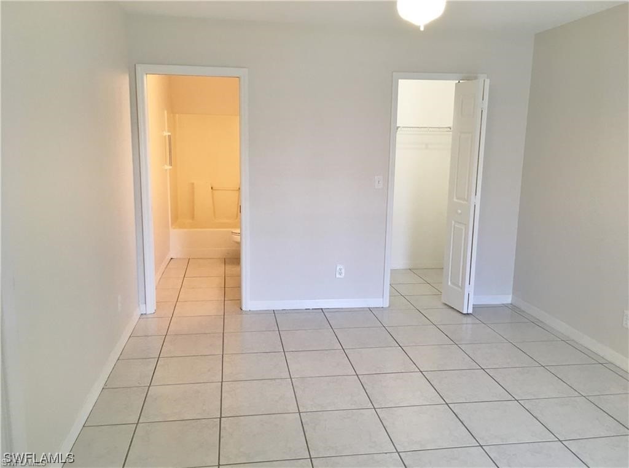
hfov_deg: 61.8
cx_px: 314
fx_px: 525
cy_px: 234
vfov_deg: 48.0
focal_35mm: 29
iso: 50
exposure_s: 1/33
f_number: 2.2
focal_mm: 4.15
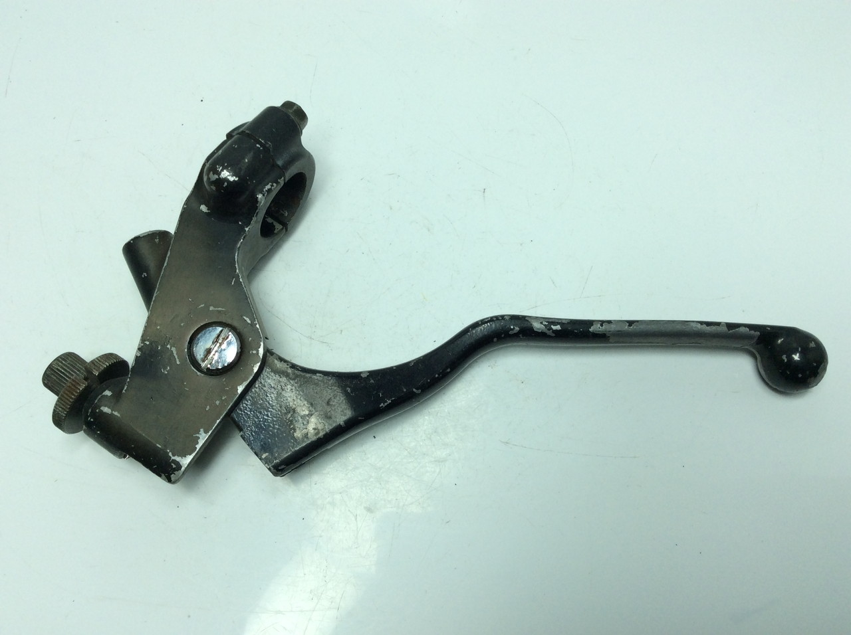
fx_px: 786
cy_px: 318
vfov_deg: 44.1
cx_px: 426
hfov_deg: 56.9
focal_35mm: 32
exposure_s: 1/539
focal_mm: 3.3
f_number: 2.4
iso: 32
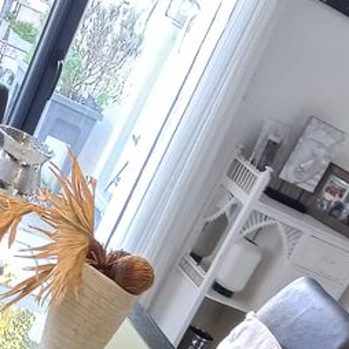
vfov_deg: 17.3
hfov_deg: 19.7
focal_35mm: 87
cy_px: 573
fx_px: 992
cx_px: 70
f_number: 1.8
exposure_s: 1/25
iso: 320
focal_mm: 4.6
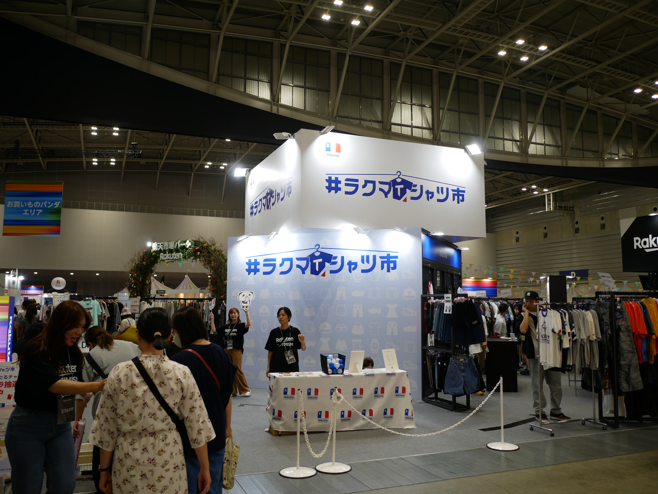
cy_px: 247
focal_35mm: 30
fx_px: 570
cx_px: 329
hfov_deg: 60.0
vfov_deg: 46.8
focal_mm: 15
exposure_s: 1/160
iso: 200
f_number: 2
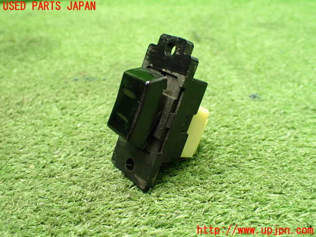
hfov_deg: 56.8
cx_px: 158
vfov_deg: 44.2
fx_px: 292
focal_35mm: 32
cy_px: 118
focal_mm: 5.79
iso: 800
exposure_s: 1/40
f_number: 2.4
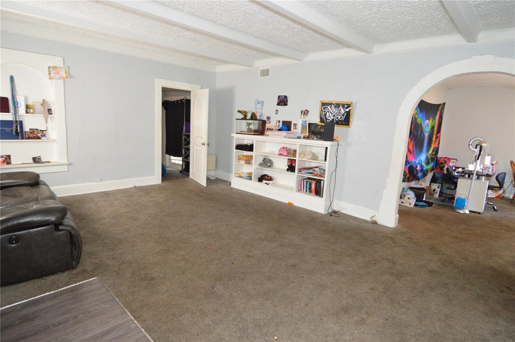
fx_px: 257
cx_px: 258
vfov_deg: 67.3
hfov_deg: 90.1
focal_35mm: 18
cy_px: 171
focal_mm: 12
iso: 1250
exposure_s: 1/60
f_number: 4
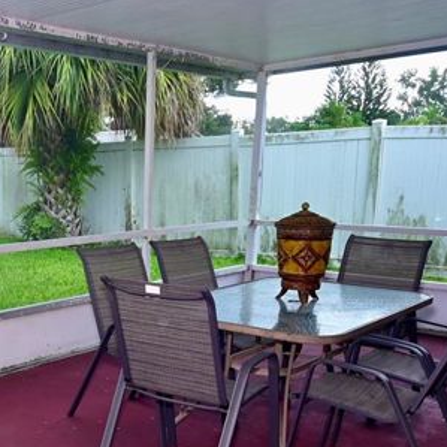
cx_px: -1
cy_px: 324
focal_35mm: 48
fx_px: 701
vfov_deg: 34.8
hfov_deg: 32.5
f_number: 5
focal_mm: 16
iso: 250
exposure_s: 1/60
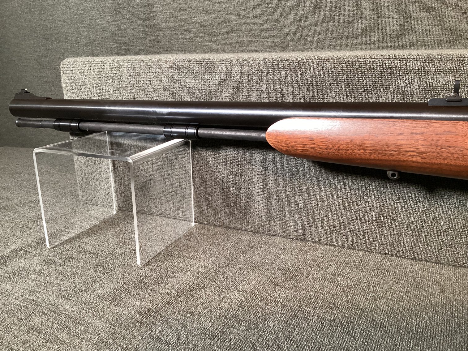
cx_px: 234
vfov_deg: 45.4
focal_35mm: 31
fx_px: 419
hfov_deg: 58.3
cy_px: 176
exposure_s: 1/40
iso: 320
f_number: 2.4
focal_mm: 3.3
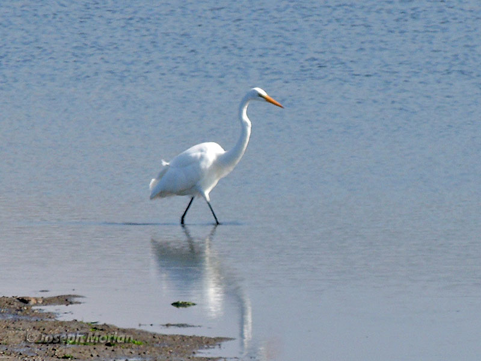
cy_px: 180
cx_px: 240
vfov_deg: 2.7
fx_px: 7642
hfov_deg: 3.6
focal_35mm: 550
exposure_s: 1/800
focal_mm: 98.1
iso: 180
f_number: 4.9
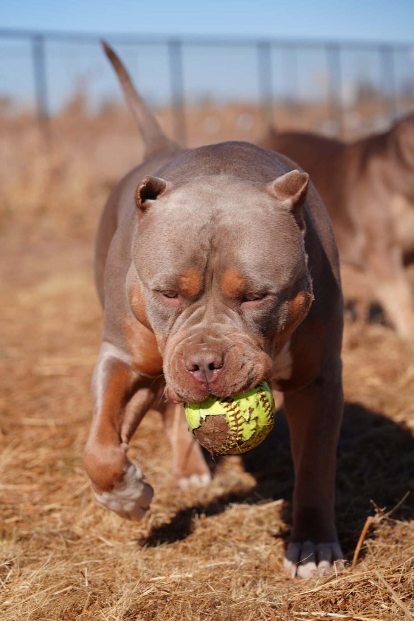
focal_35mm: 106
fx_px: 1828
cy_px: 310
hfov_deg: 12.9
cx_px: 207
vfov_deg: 19.3
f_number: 5
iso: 100
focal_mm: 105
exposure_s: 1/800
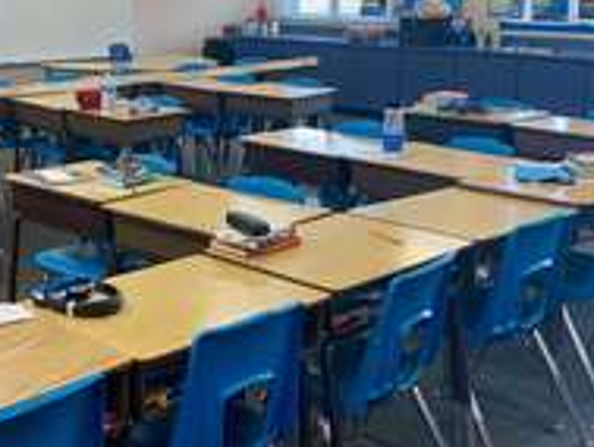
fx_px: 944
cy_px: 167
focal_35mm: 55
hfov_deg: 34.1
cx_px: 141
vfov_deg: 26.5
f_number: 1.8
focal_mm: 4.25
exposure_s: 1/121
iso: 100
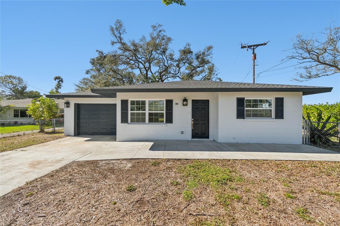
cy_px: 113
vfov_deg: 77.3
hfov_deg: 100.4
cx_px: 170
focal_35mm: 15
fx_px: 142
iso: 640
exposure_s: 1/2000
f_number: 7.1
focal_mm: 10
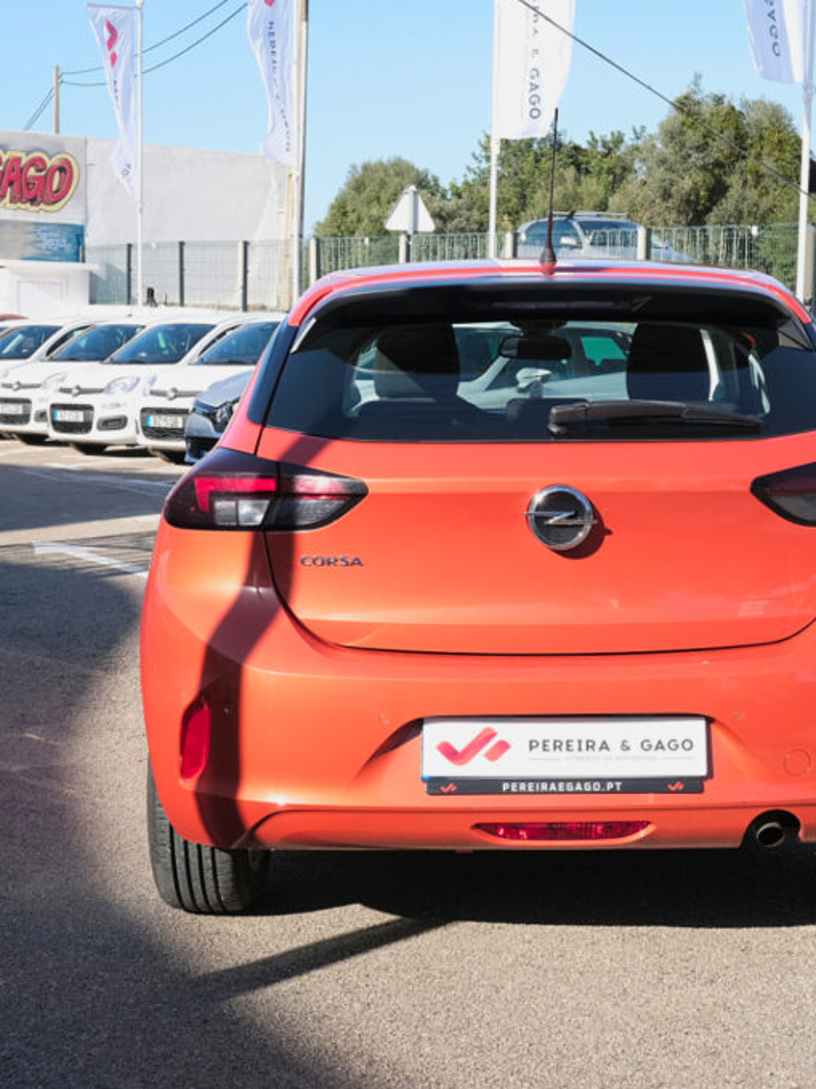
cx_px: 558
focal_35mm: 58
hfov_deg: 25.1
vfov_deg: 33.2
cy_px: 543
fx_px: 1824
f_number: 9
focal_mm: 26.4
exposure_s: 1/160
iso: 160
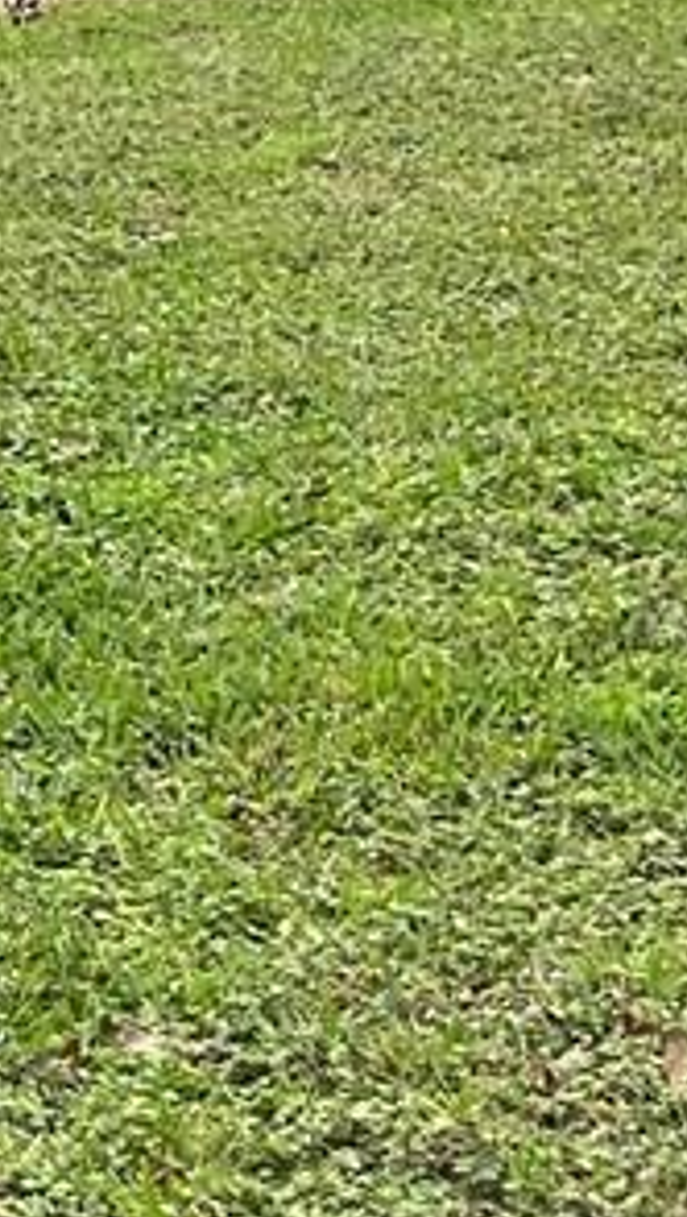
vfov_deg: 13.7
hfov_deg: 6.9
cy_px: -58
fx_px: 4973
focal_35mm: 154
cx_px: -1593
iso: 50
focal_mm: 5.7
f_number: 1.5
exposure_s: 1/584
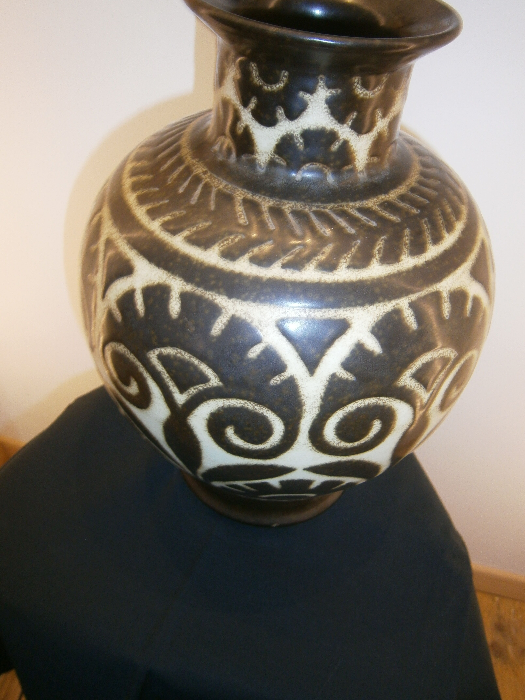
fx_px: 526
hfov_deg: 53.1
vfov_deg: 67.3
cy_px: 350
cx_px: 262
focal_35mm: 26
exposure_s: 1/30
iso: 125
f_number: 2.8
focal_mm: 4.7
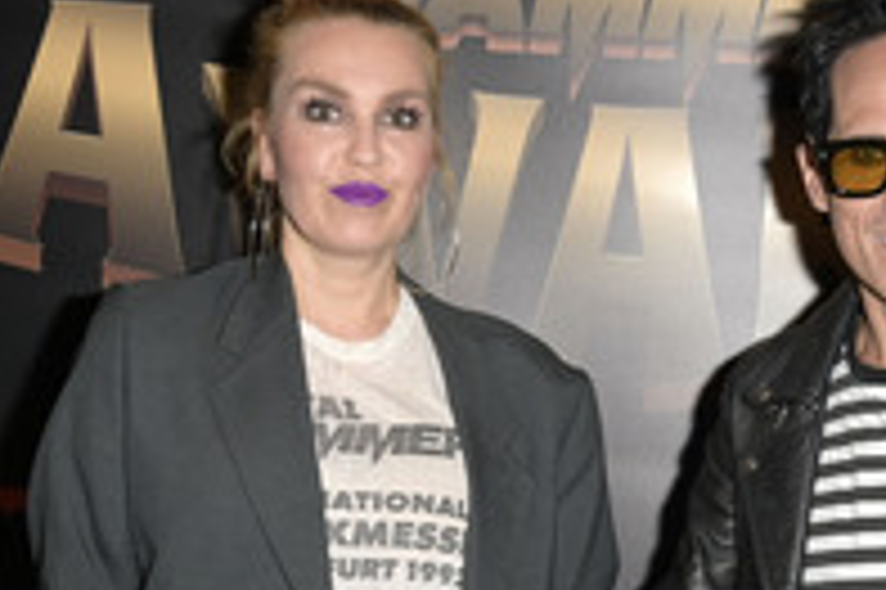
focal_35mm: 78
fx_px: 1918
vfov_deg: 17.2
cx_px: 650
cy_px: 522
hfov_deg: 25.7
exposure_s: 1/125
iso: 640
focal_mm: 34
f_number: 6.3
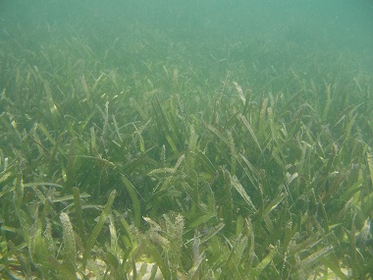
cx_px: 186
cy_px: 140
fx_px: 312
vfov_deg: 48.2
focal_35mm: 29
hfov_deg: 61.7
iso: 80
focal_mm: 4.1
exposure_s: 1/500
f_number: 3.3
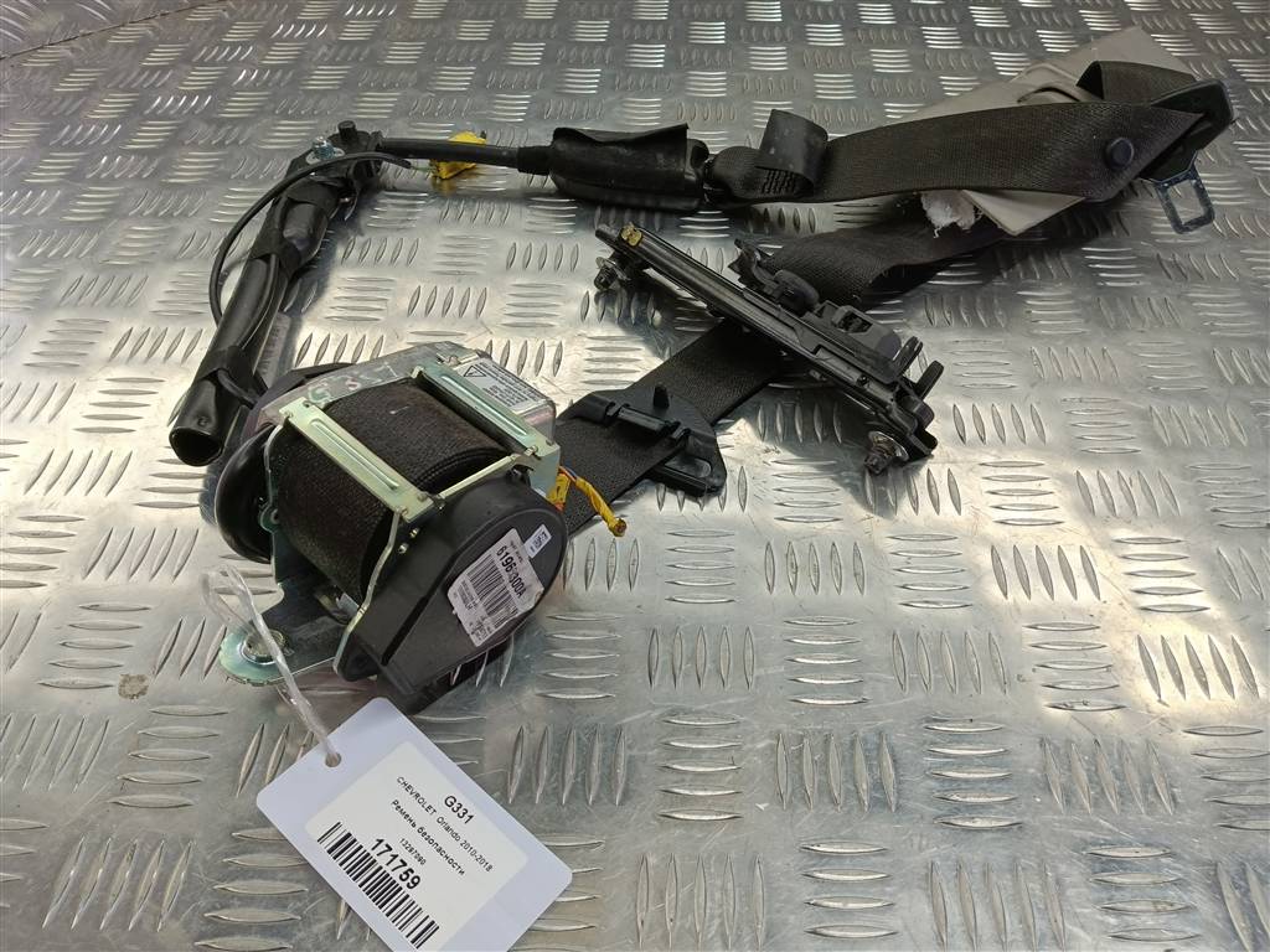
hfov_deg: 65.3
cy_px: 476
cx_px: 635
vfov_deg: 51.4
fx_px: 991
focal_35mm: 27
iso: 108
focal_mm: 4.11
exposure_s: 1/50
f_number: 1.6
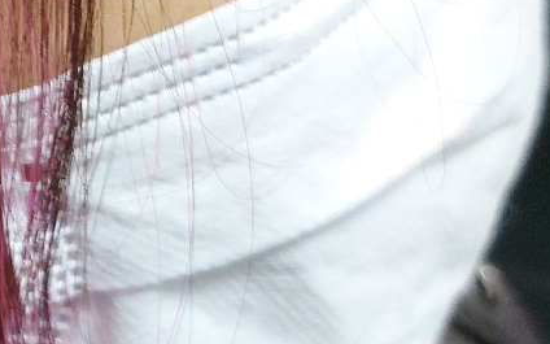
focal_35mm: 111
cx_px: -233
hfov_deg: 17.2
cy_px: -136
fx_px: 1664
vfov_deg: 11.4
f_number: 1.8
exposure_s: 1/24
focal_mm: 5.23
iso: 250
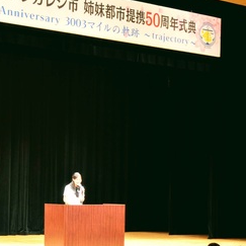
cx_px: 157
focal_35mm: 87
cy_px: 187
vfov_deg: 19.8
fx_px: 699
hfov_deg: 19.9
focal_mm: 26
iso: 800
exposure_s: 1/30
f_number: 4
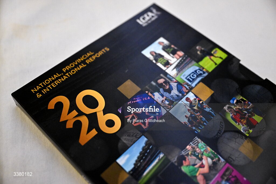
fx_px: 291
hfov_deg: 50.7
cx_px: 138
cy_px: 92
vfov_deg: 35.1
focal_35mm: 38
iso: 5000
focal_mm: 38
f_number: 2.8
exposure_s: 1/640
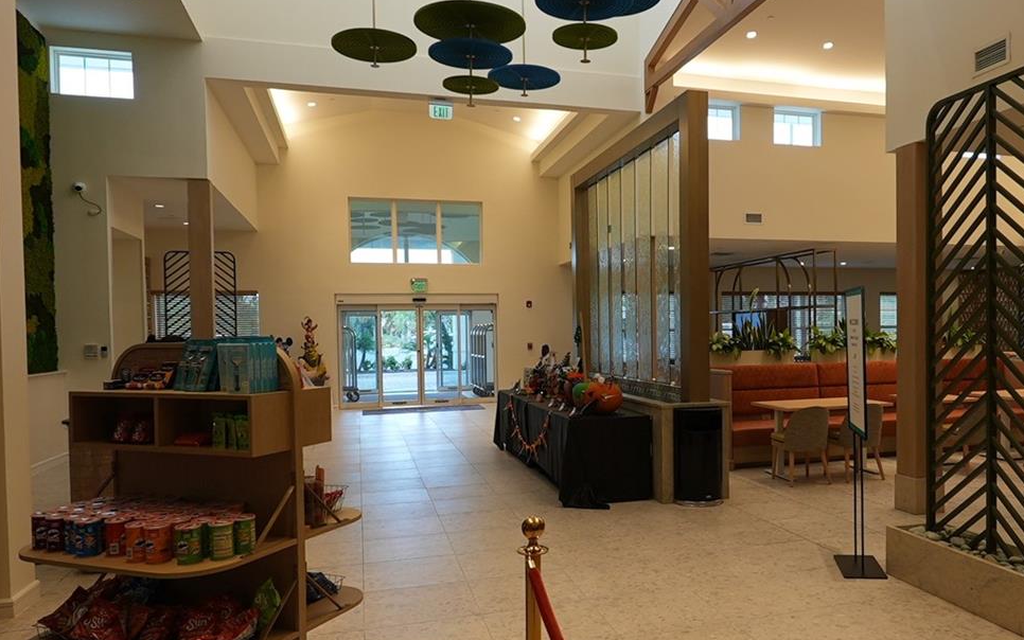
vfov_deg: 46.0
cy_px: 349
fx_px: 754
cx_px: 623
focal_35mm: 27
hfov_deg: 67.6
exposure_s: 1/160
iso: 320
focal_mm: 11
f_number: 4
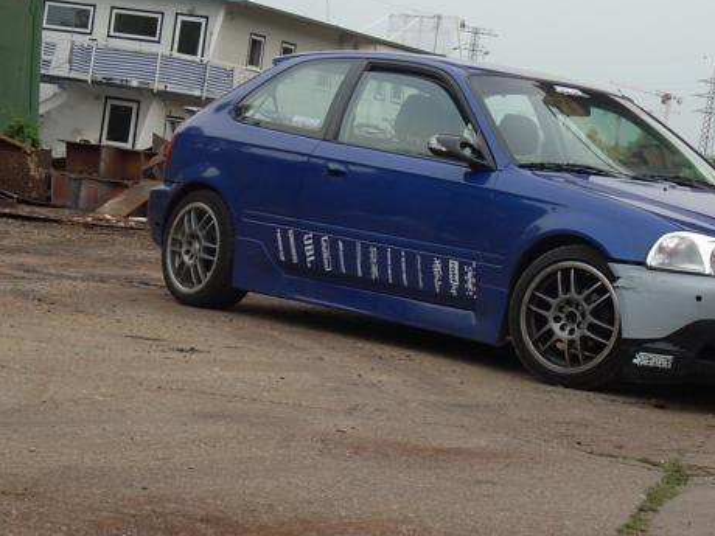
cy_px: 208
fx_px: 2334
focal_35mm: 113
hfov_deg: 17.3
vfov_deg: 13.1
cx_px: 521
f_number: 3.8
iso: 64
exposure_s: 1/105
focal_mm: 10.7
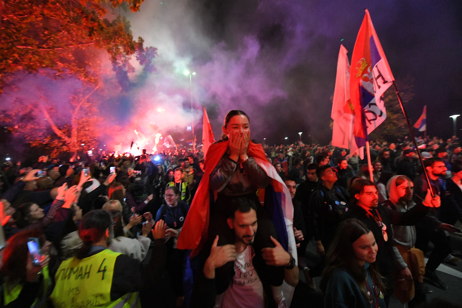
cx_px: 231
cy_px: 154
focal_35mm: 14
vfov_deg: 81.2
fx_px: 180
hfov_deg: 104.3
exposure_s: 1/125
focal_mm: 14
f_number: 4
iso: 10000
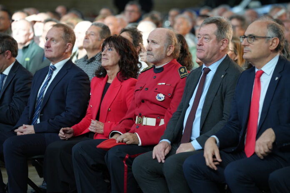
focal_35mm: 193
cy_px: 96
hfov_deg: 10.7
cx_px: 145
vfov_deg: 7.1
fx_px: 1554
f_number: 4
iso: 2000
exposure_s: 1/200
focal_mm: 192.9
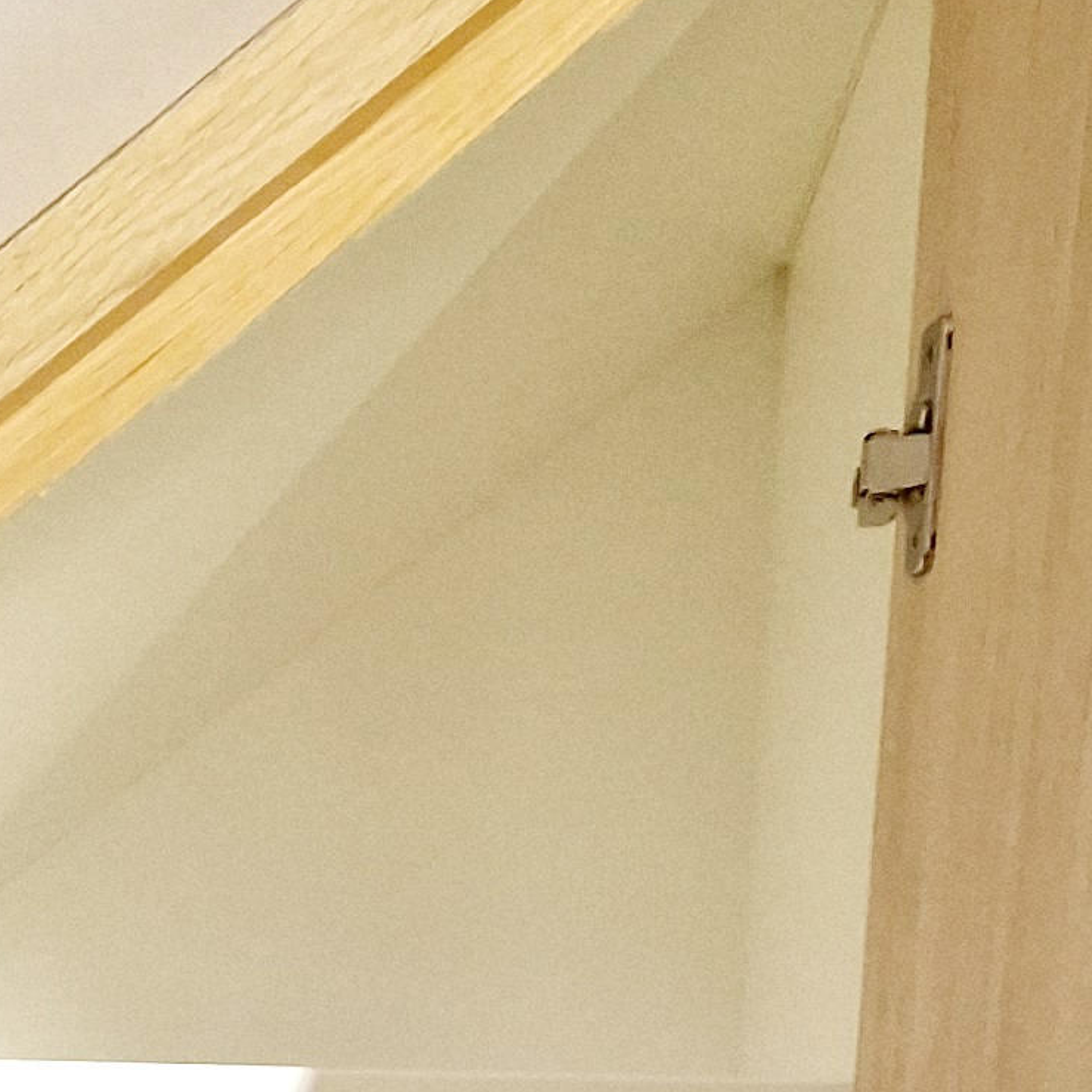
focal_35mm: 110
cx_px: 81
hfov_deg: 15.6
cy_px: 2725
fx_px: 3926
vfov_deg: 12.2
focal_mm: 6.4
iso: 400
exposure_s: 1/100
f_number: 1.8
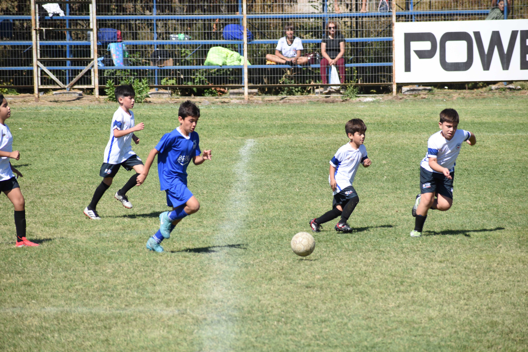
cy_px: 176
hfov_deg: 7.4
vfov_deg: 5.0
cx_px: 264
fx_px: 4070
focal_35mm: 278
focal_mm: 185
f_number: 7.1
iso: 125
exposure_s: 1/500
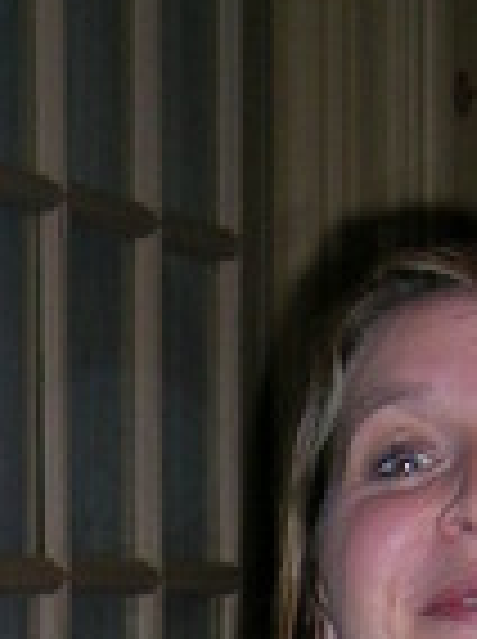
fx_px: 3188
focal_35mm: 173
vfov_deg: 10.3
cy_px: 1382
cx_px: 47
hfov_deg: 8.5
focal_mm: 5.4
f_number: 2.8
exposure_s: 1/60
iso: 50
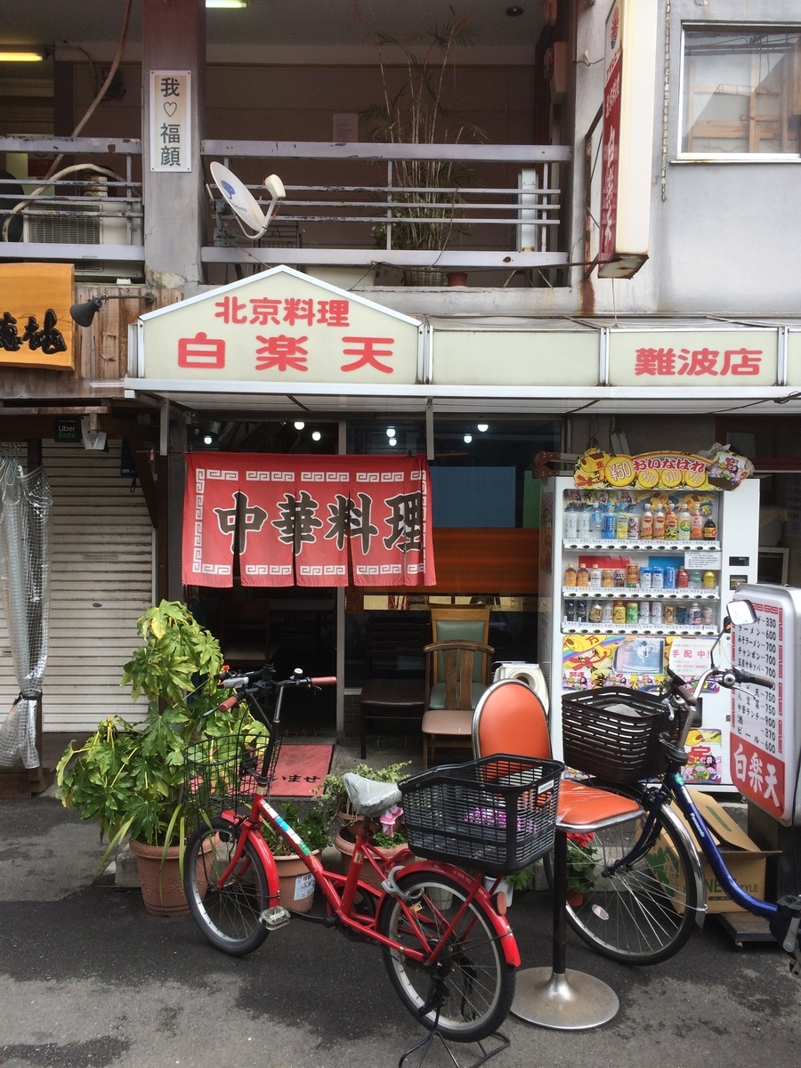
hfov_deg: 48.2
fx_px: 895
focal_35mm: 29
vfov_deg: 61.7
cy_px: 534
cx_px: 400
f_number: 2.2
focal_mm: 4.15
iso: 32
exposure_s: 1/351
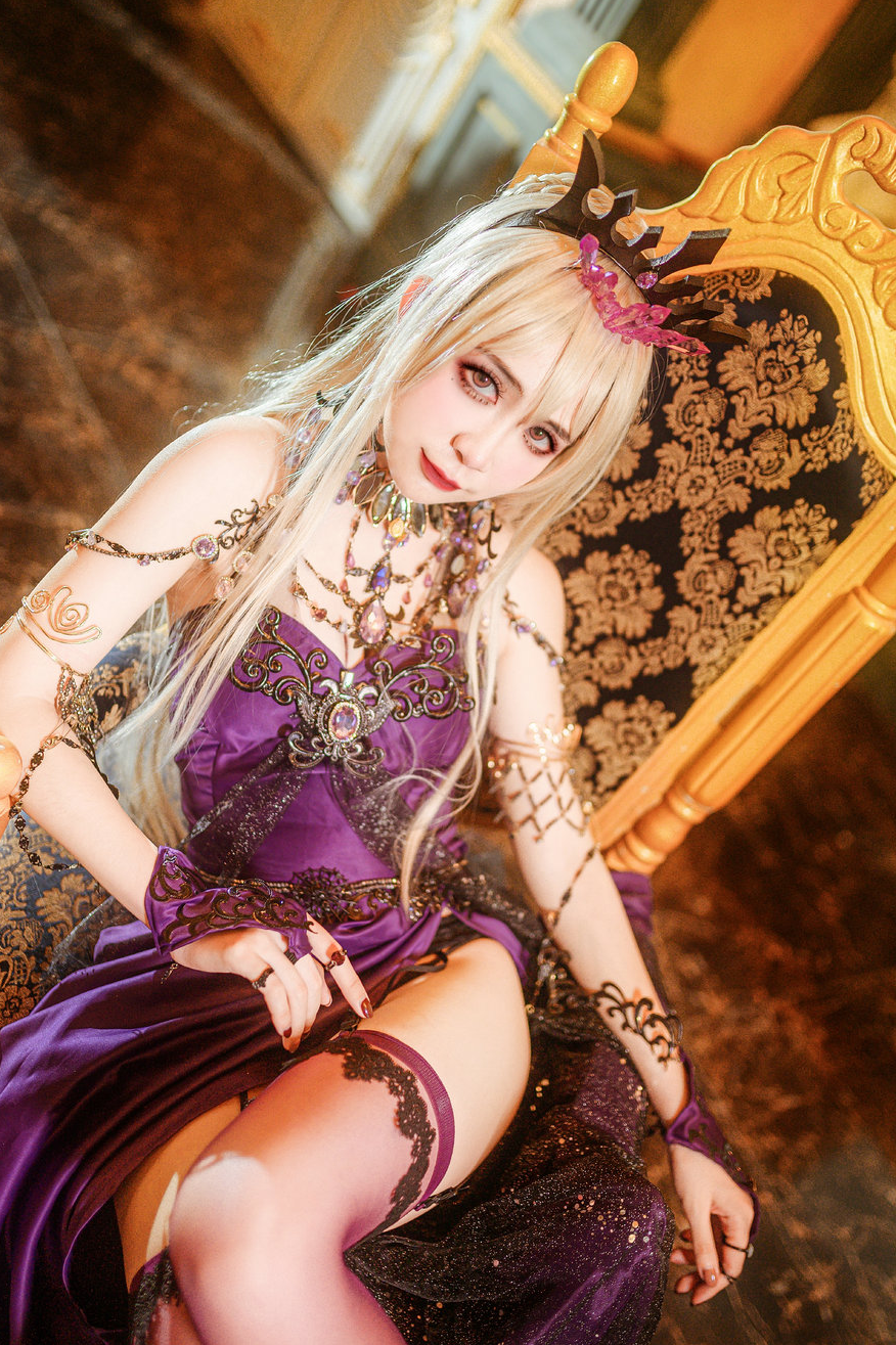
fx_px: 1345
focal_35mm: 36
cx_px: 441
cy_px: 671
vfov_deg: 53.1
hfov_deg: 36.9
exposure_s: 1/100
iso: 400
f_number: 1.4
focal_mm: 35
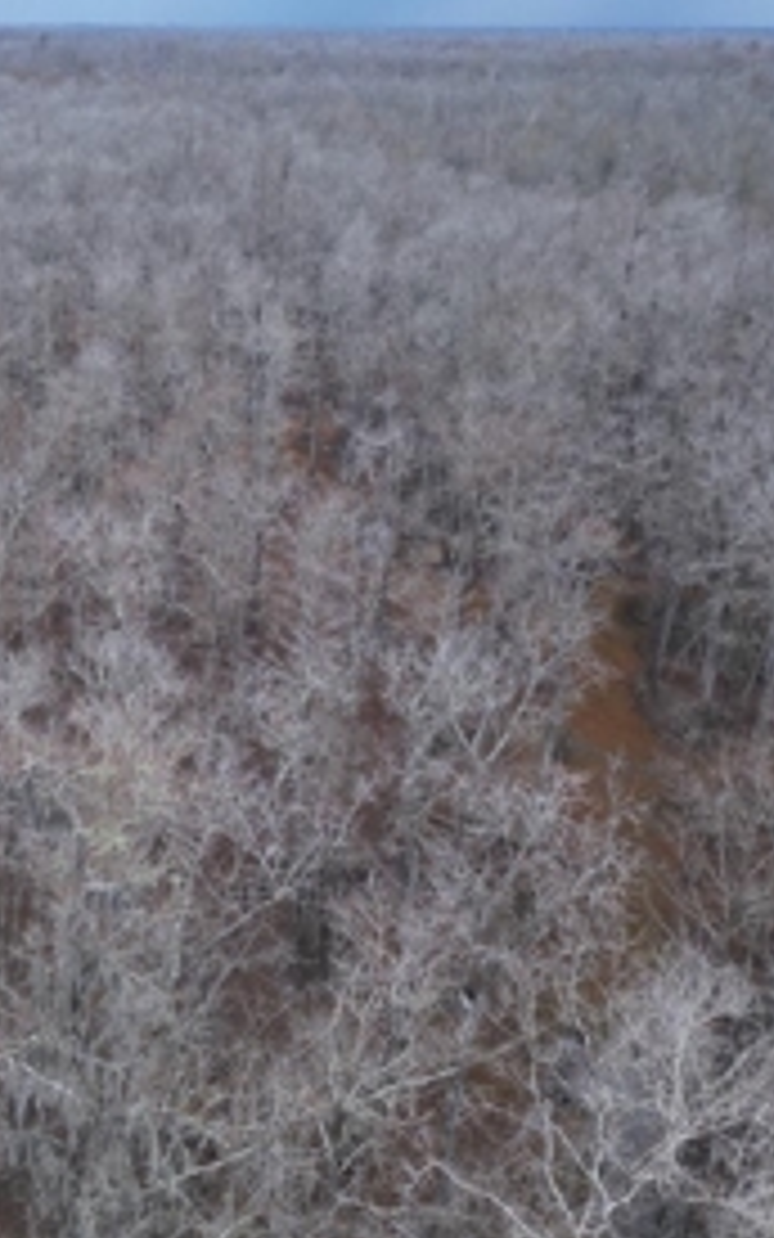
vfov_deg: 52.7
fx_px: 1248
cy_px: 581
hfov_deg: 33.6
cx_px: 166
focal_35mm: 37
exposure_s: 1/800
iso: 100
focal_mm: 6.72
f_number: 1.7
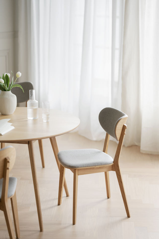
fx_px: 563
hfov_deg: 16.1
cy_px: 120
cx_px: 80
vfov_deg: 23.9
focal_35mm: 85
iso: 320
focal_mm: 85
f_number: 1.8
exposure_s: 1/50
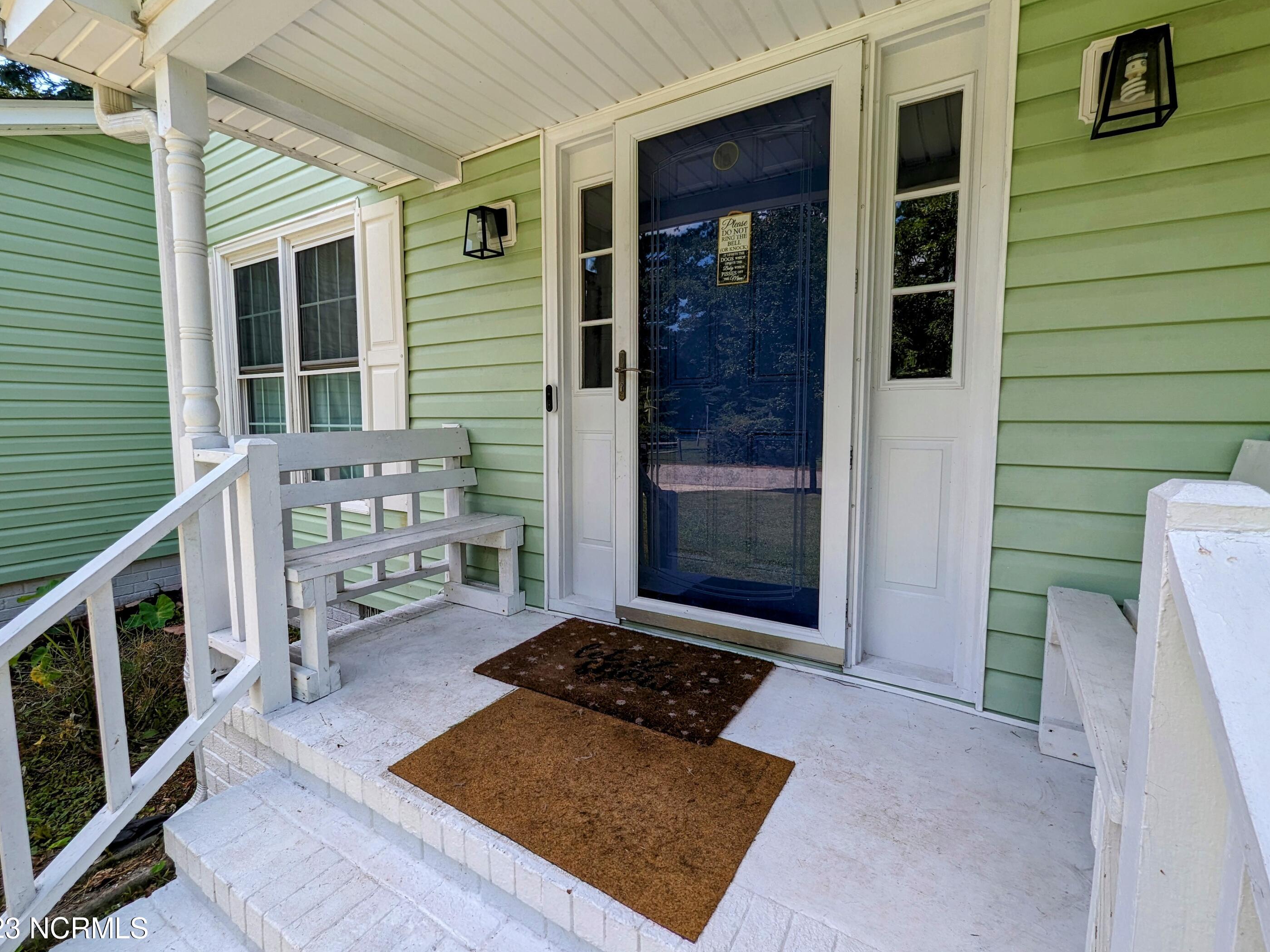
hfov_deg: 102.0
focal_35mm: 14
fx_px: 514
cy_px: 461
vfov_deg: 85.7
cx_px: 617
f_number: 2.2
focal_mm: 1.95
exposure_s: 1/346
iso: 42
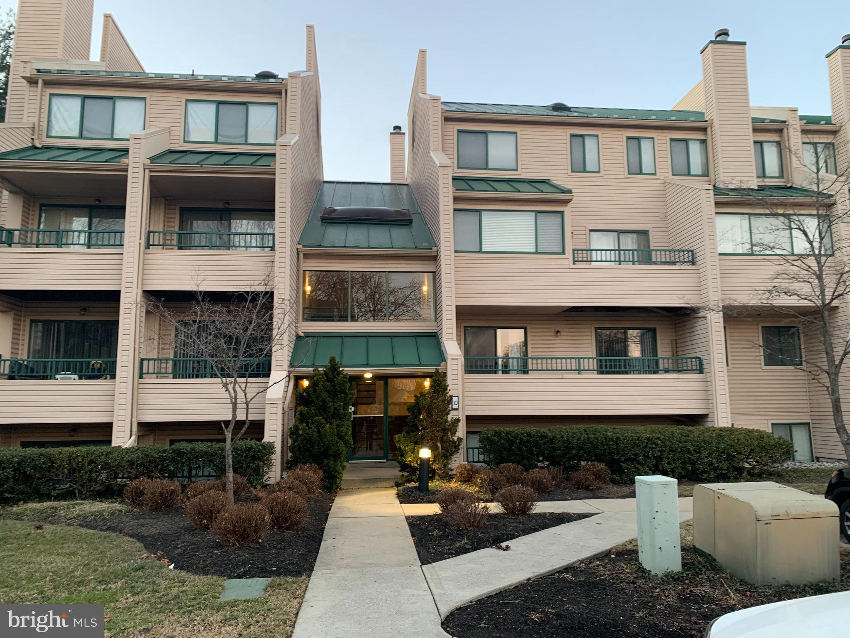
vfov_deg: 53.1
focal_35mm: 26
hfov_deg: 67.3
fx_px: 638
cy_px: 319
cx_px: 425
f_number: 1.8
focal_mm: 4.25
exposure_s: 1/60
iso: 100
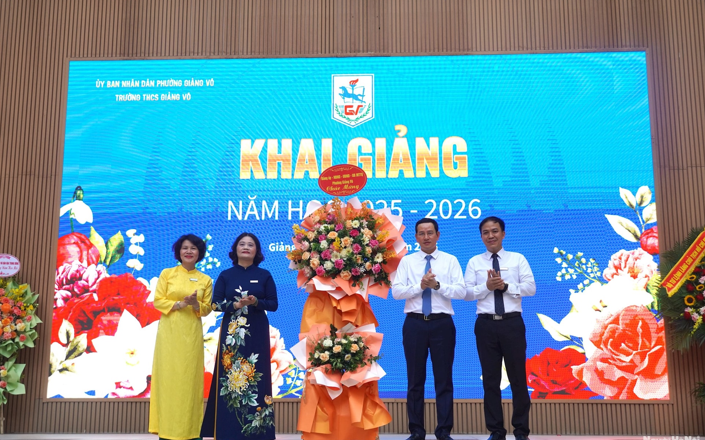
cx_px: 352
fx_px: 941
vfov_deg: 26.3
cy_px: 218
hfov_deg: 41.1
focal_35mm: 49
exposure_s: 1/160
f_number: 4.5
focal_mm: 32
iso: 200
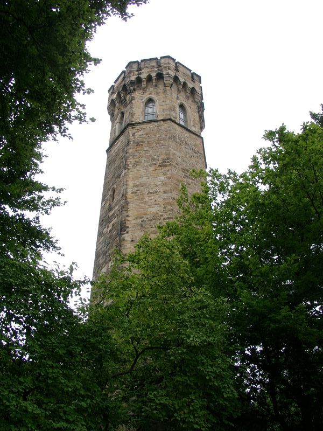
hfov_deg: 40.7
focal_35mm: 35
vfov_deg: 52.6
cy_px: 216
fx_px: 435
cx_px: 162
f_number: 4
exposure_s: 1/246
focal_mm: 7.39
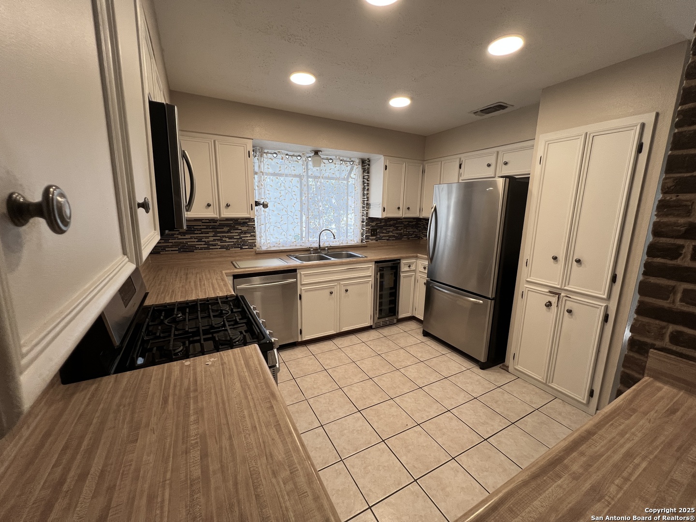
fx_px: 261
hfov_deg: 106.2
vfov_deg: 89.9
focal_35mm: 13
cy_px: 261
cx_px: 348
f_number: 1.8
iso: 160
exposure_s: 1/120
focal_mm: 1.57
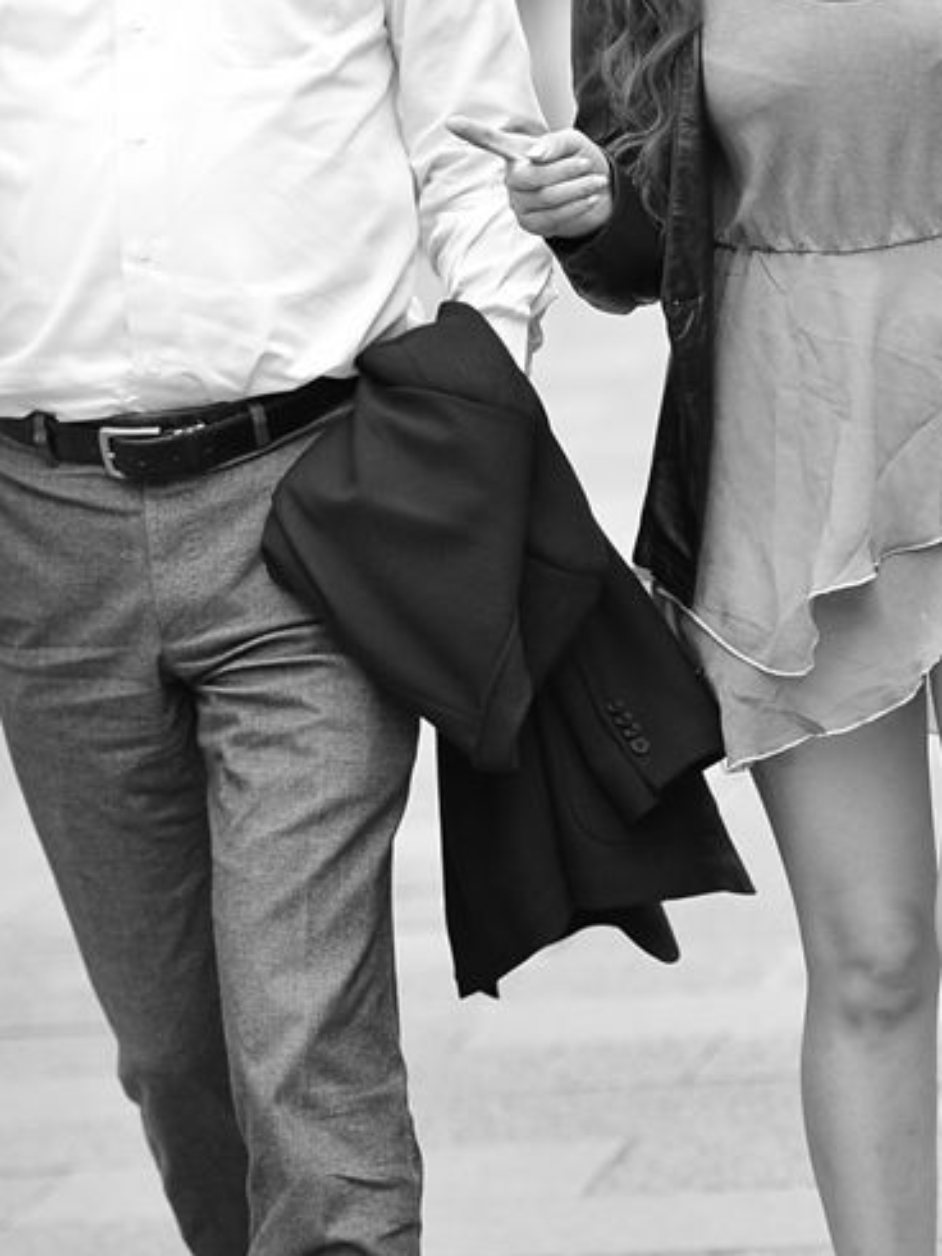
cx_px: 735
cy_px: 396
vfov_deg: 9.2
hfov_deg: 6.9
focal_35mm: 216
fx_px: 7841
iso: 500
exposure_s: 1/400
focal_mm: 92
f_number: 2.8
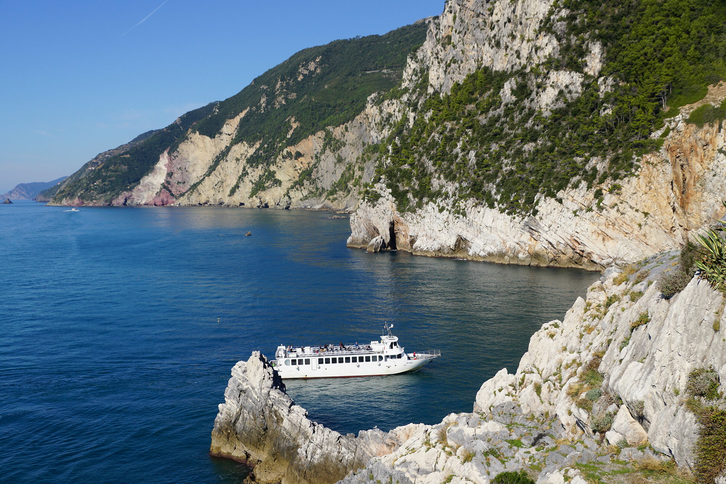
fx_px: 847
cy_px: 242
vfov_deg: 31.9
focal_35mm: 42
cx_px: 363
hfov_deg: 46.4
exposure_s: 1/250
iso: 100
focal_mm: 28
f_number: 10
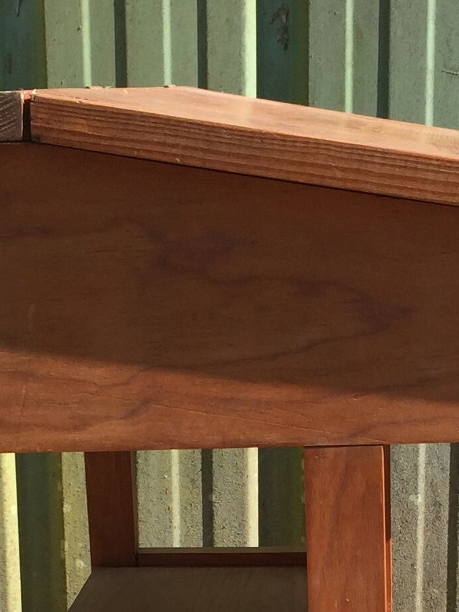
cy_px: 685
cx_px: 292
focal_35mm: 103
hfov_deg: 14.3
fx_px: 1821
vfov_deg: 18.3
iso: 32
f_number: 2.2
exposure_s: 1/1014
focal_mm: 4.15
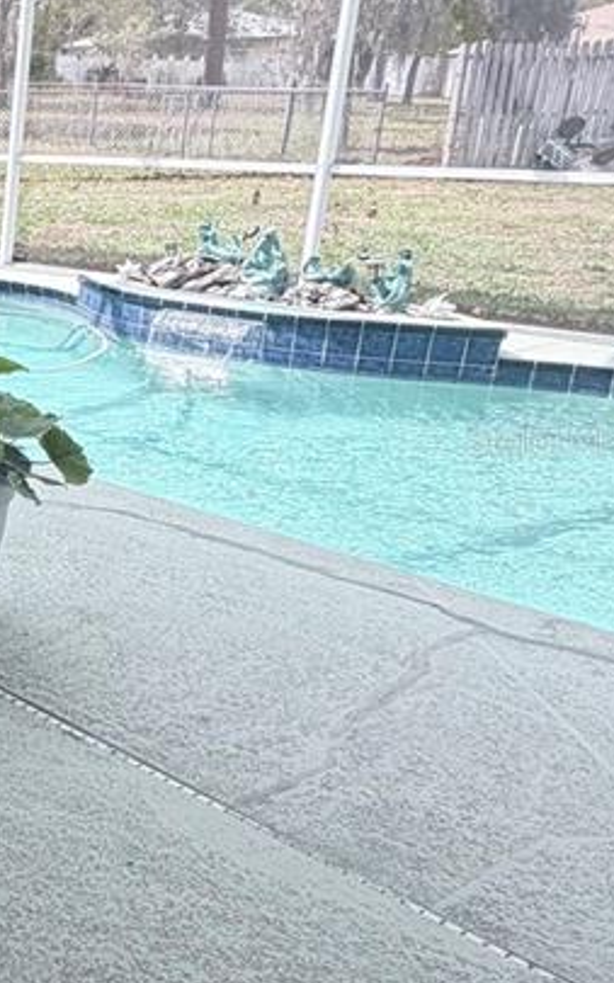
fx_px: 1178
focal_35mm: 44
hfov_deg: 21.2
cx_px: -451
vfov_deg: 45.2
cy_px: 439
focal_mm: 2.22
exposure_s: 1/502
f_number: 2.2
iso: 64
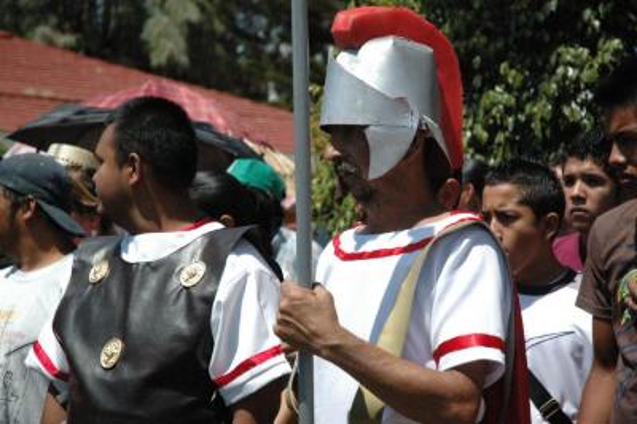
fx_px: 1856
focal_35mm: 105
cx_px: 318
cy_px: 212
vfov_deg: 13.0
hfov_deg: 19.5
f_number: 5.6
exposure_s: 1/8000
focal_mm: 70
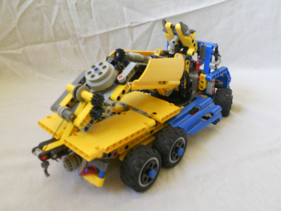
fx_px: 260
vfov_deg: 44.2
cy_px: 106
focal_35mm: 32
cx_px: 140
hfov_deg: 56.8
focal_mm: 5.8
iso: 250
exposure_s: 1/30
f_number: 3.5
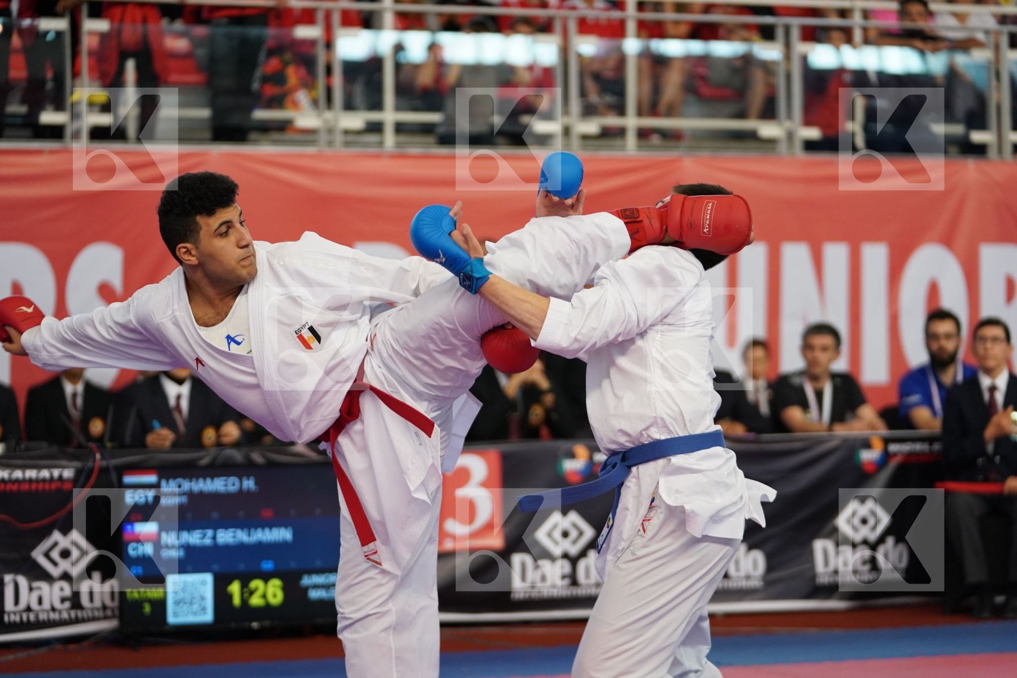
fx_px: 3136
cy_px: 339
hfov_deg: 18.4
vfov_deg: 12.3
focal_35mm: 111
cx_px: 508
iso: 2000
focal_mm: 111
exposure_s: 1/1000
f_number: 2.8
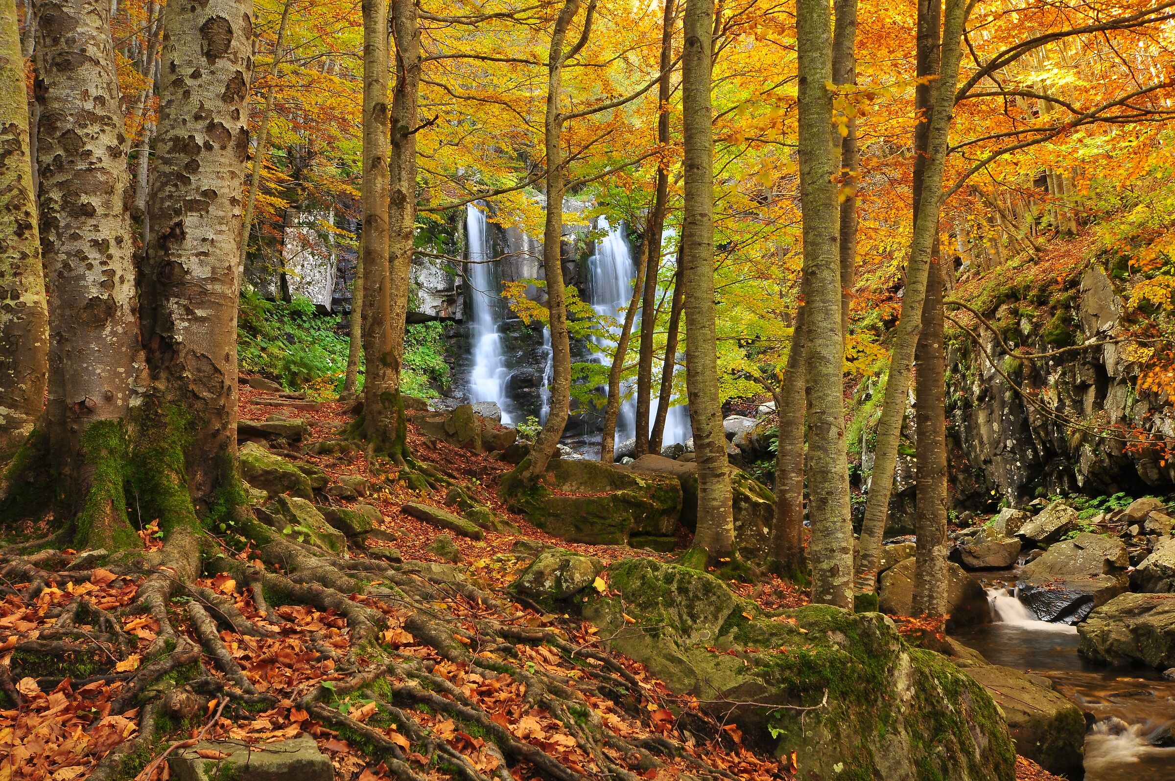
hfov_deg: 53.2
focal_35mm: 36
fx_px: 1174
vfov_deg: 36.8
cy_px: 390
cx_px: 588
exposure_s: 1/2
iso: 200
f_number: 16
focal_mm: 24
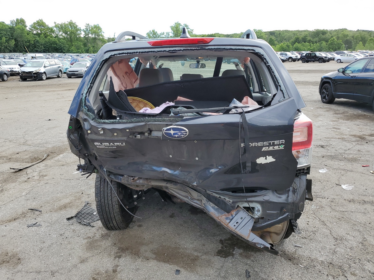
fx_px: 281
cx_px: 187
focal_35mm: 26
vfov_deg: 53.1
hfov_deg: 67.3
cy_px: 140
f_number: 1.5
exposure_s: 1/714
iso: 50
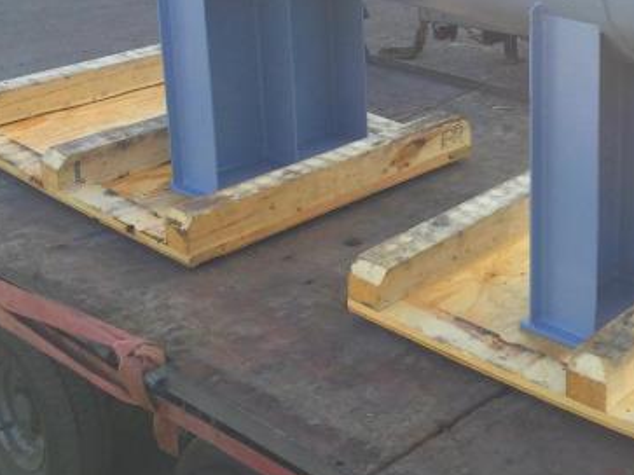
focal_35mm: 64
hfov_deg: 29.3
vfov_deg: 22.3
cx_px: 548
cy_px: 42
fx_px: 1172
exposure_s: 1/732
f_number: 2.2
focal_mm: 4.15
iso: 32
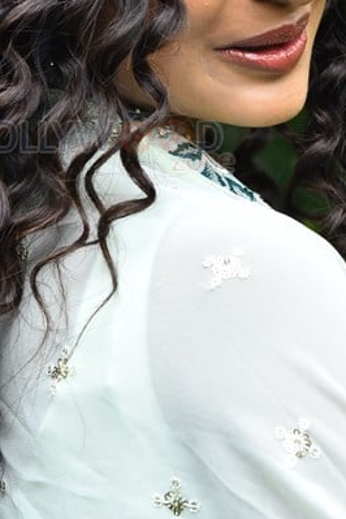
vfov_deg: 7.1
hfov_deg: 4.8
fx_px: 4166
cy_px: 125
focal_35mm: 289
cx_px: 233
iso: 400
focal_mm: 120
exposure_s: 1/125
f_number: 5.6
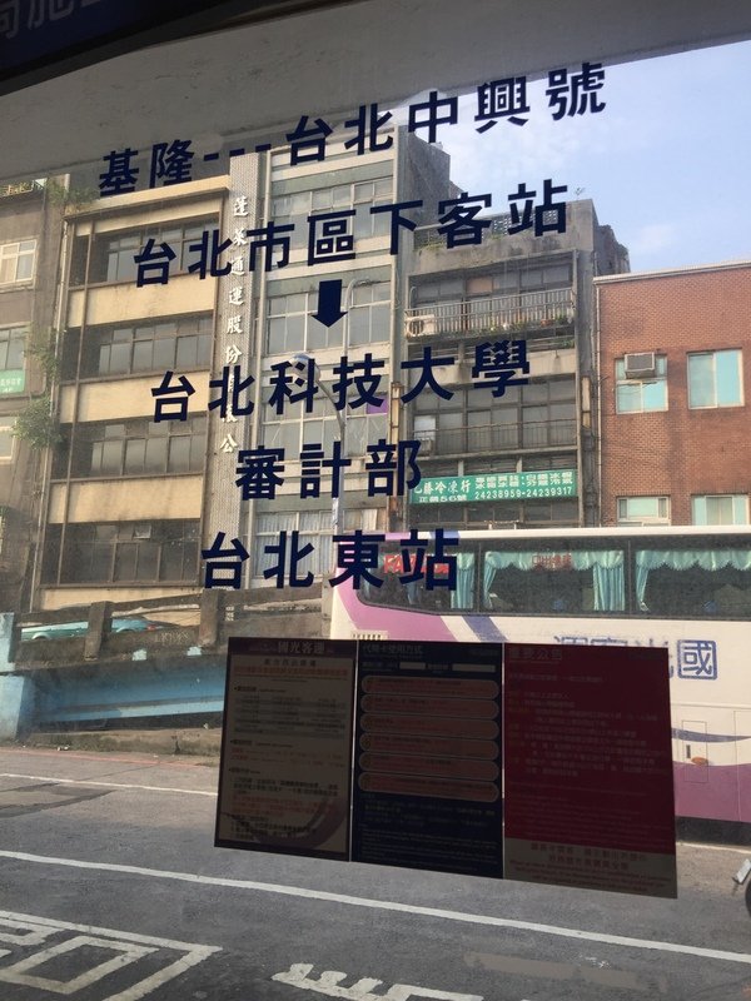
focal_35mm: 29
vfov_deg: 61.7
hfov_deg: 48.2
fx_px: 839
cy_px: 500
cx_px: 376
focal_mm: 4.15
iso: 32
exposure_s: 1/384
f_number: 2.2
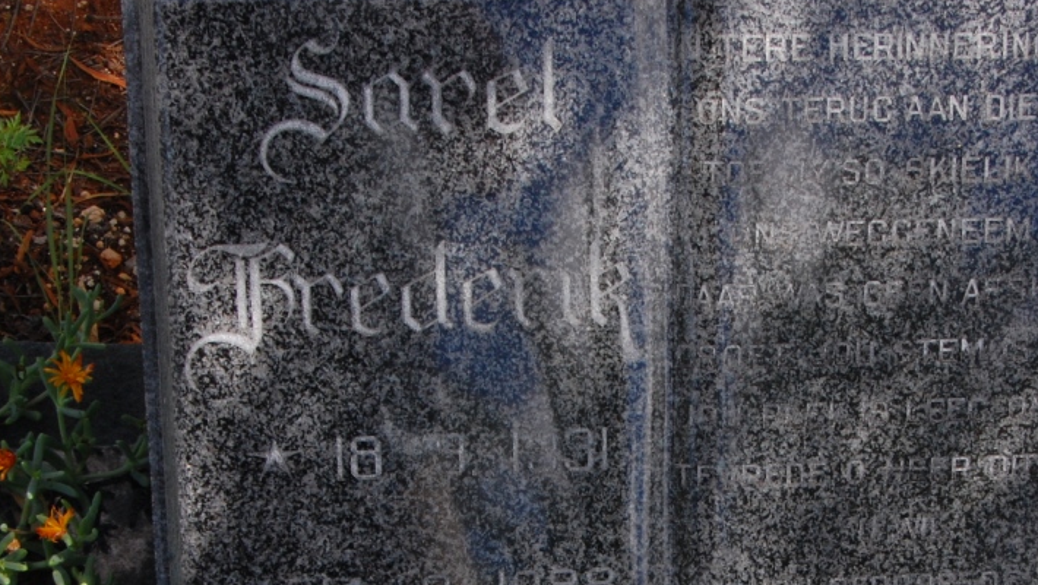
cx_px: 675
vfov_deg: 14.1
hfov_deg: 24.6
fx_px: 2368
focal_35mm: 86
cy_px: 394
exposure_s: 1/80
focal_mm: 38
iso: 400
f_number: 18
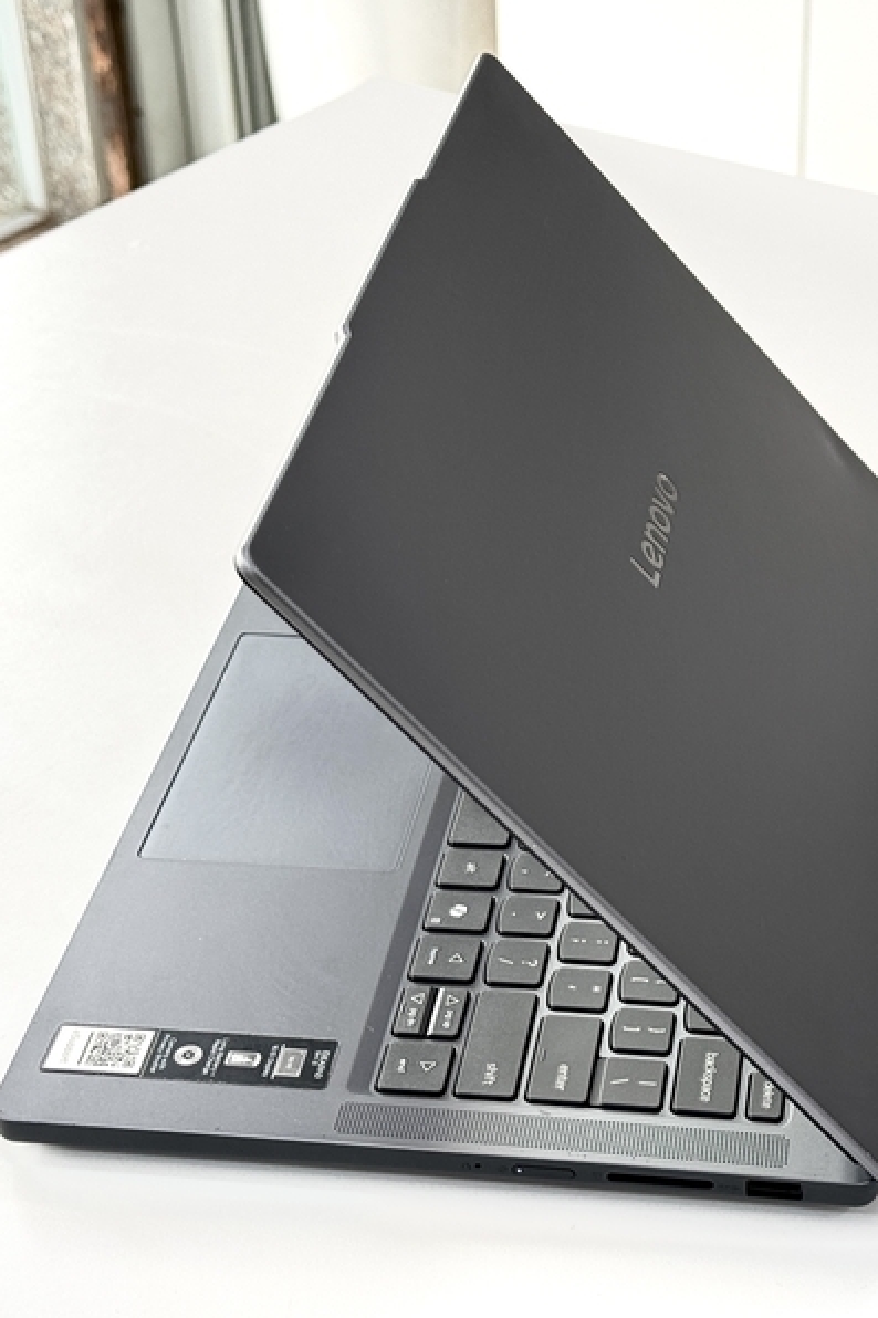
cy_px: 659
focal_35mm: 67
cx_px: 531
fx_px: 2452
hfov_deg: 20.3
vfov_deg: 30.1
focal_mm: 6.76
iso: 80
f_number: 1.78
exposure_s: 1/148
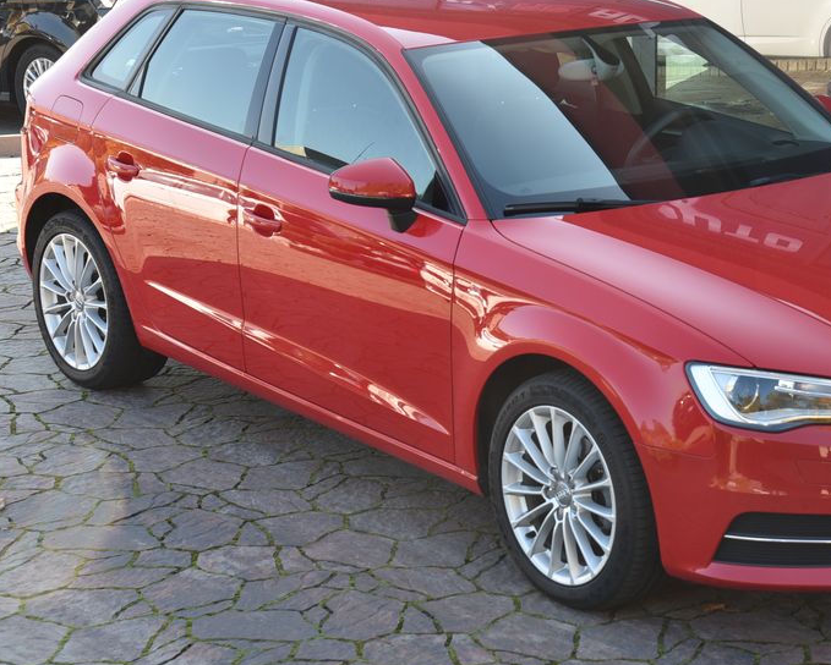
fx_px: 2264
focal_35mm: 92
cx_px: 603
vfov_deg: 16.7
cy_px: 295
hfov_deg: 20.7
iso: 500
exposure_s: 1/200
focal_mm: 65
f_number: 7.1
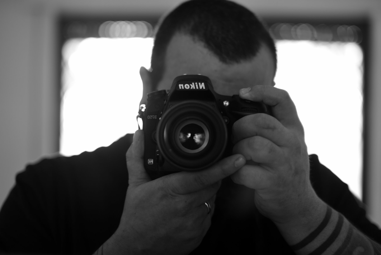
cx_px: 190
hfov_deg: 39.6
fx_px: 529
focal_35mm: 50
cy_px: 128
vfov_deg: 27.0
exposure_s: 1/60
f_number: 2
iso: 200
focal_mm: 50
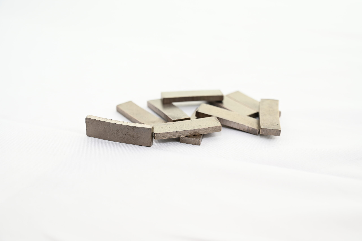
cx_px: 181
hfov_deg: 36.9
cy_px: 120
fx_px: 543
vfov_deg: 25.0
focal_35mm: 54
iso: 100
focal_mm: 54
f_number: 4.5
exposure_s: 1/160
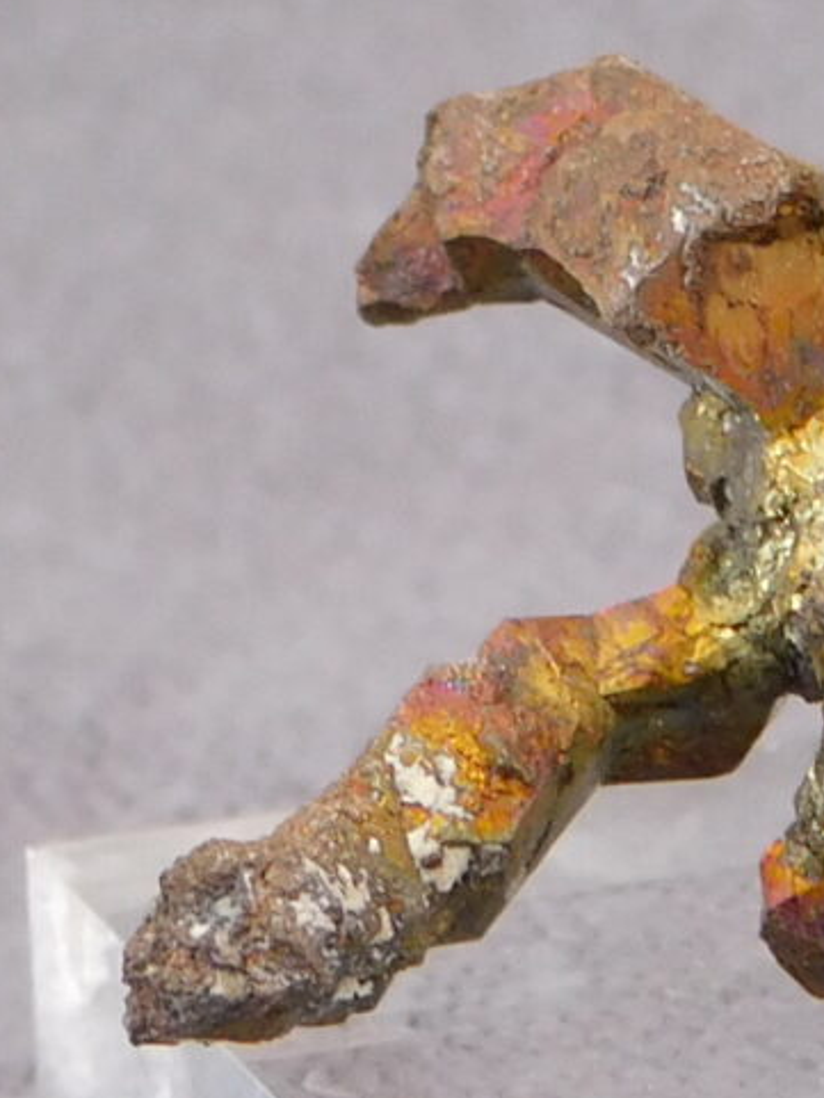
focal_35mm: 484
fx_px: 15355
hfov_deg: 3.1
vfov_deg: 4.1
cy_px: -931
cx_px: 1251
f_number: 4.5
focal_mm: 16.1
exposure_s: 1/60
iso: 125
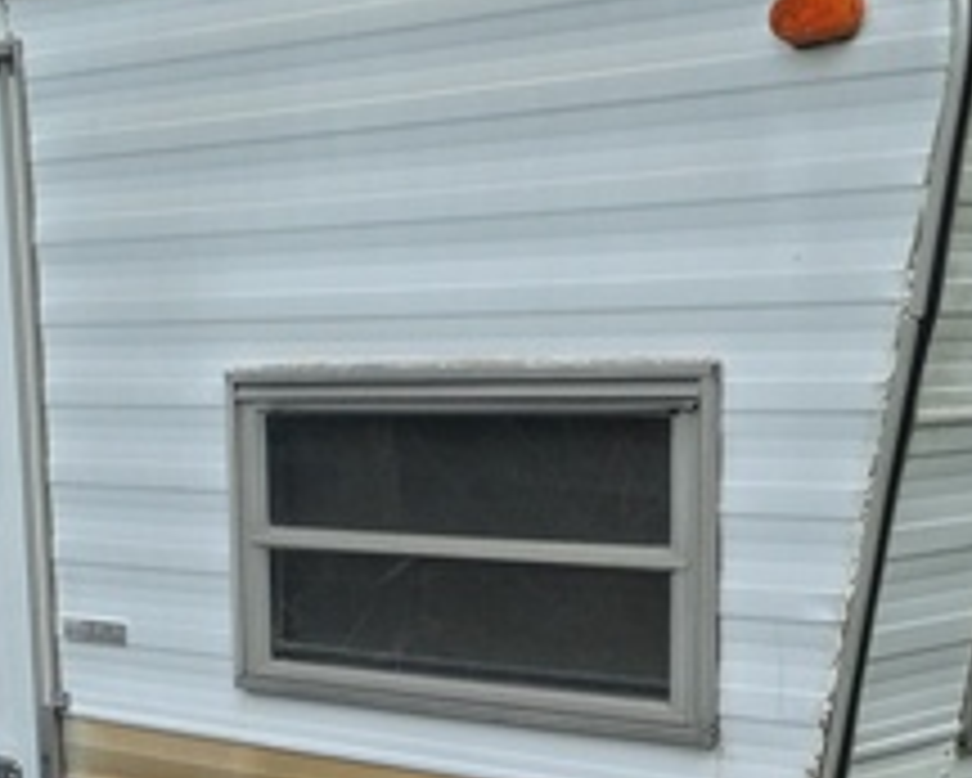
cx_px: 461
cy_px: 713
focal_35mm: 94
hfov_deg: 20.4
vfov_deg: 16.2
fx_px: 2705
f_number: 2.4
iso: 50
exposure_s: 1/678
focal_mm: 4.12
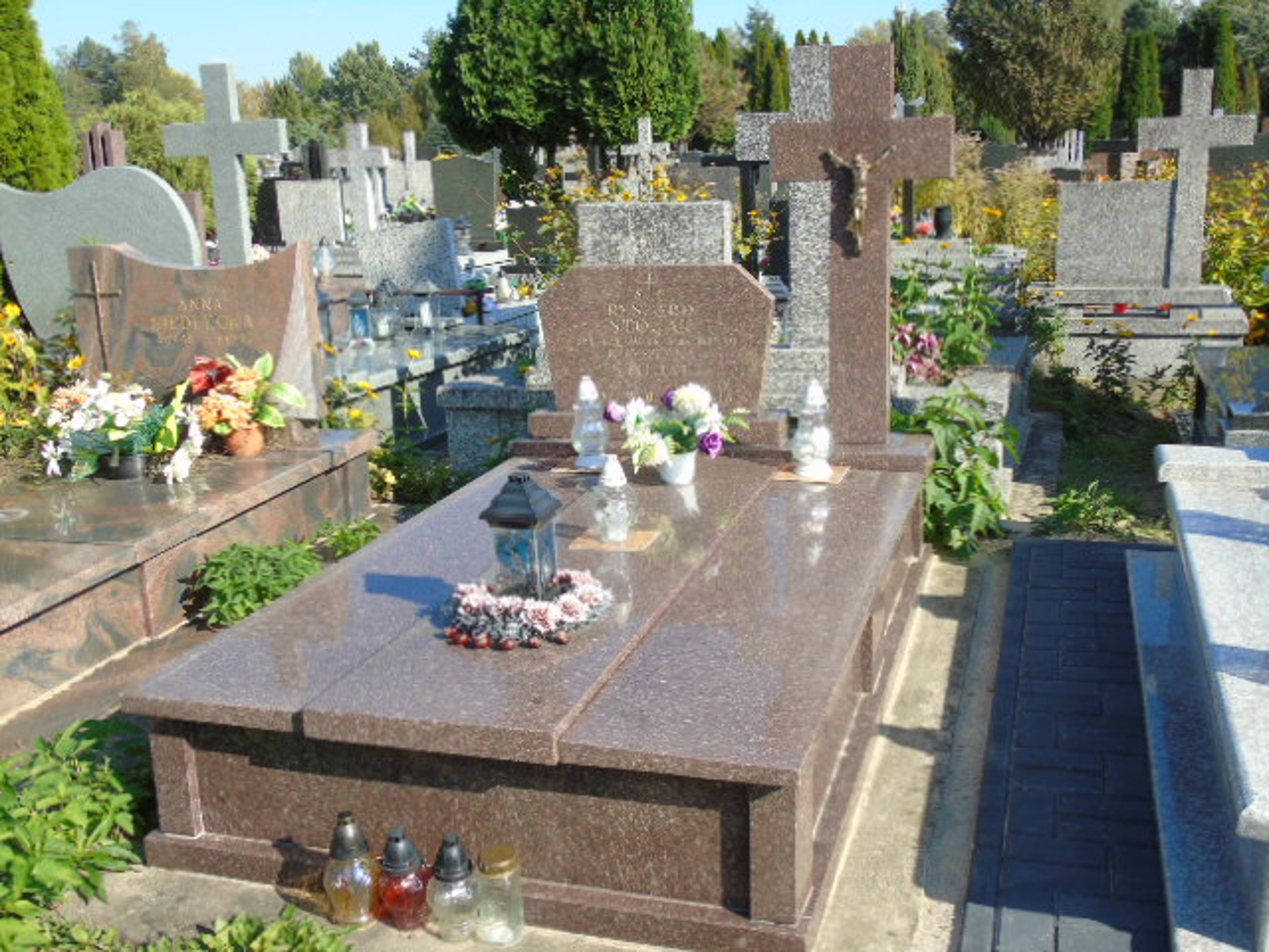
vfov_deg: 41.8
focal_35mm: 34
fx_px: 1246
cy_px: 476
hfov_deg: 54.0
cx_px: 634
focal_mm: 6.1
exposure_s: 1/400
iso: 80
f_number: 3.8
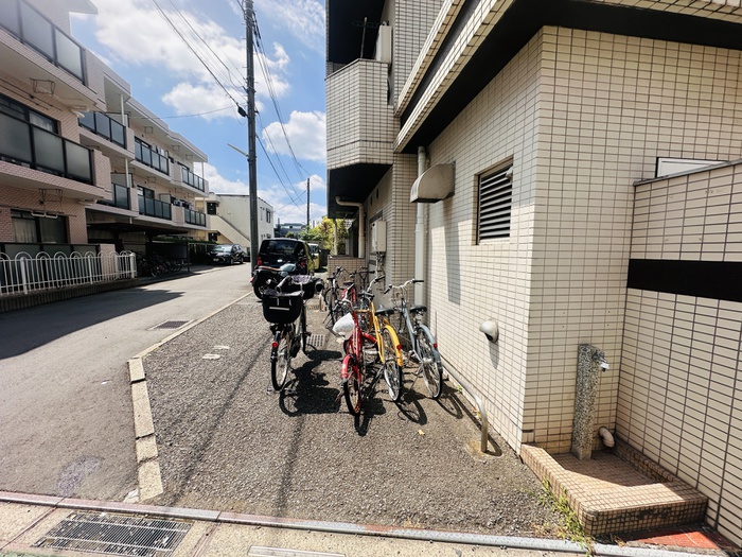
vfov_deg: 85.7
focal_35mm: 14
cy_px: 278
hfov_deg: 102.1
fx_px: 300
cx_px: 371
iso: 50
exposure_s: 1/1490
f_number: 2.2
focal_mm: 2.22
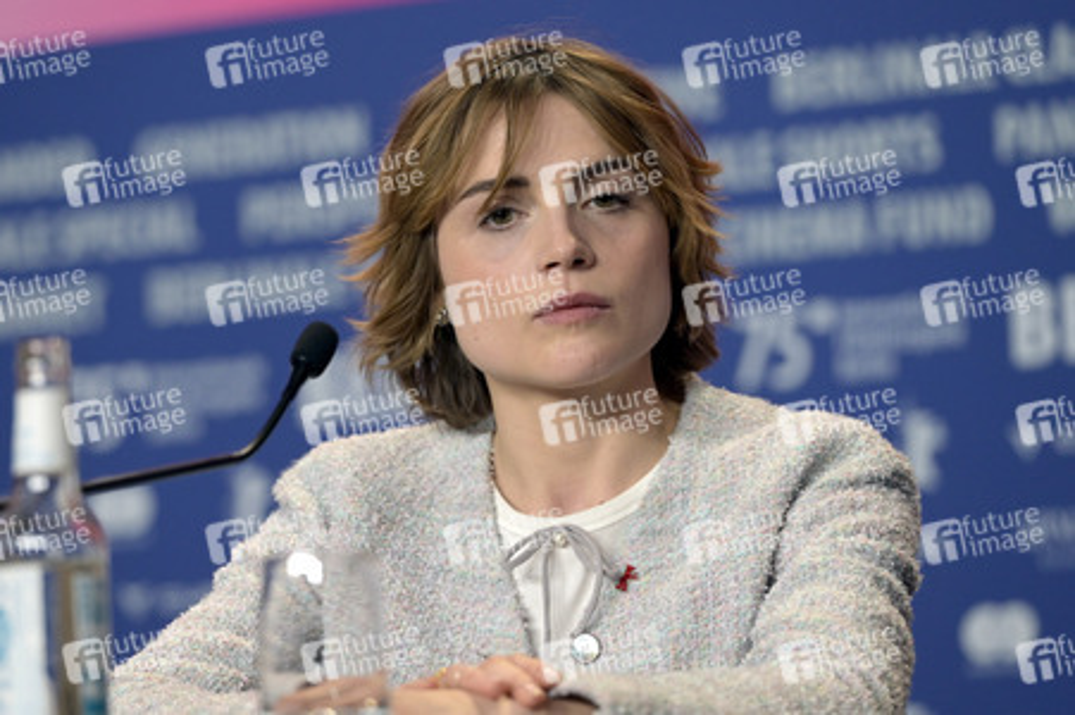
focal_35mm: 185
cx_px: 538
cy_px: 358
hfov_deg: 11.1
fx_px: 5520
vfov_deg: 7.4
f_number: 4
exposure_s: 1/320
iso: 2000
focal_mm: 185
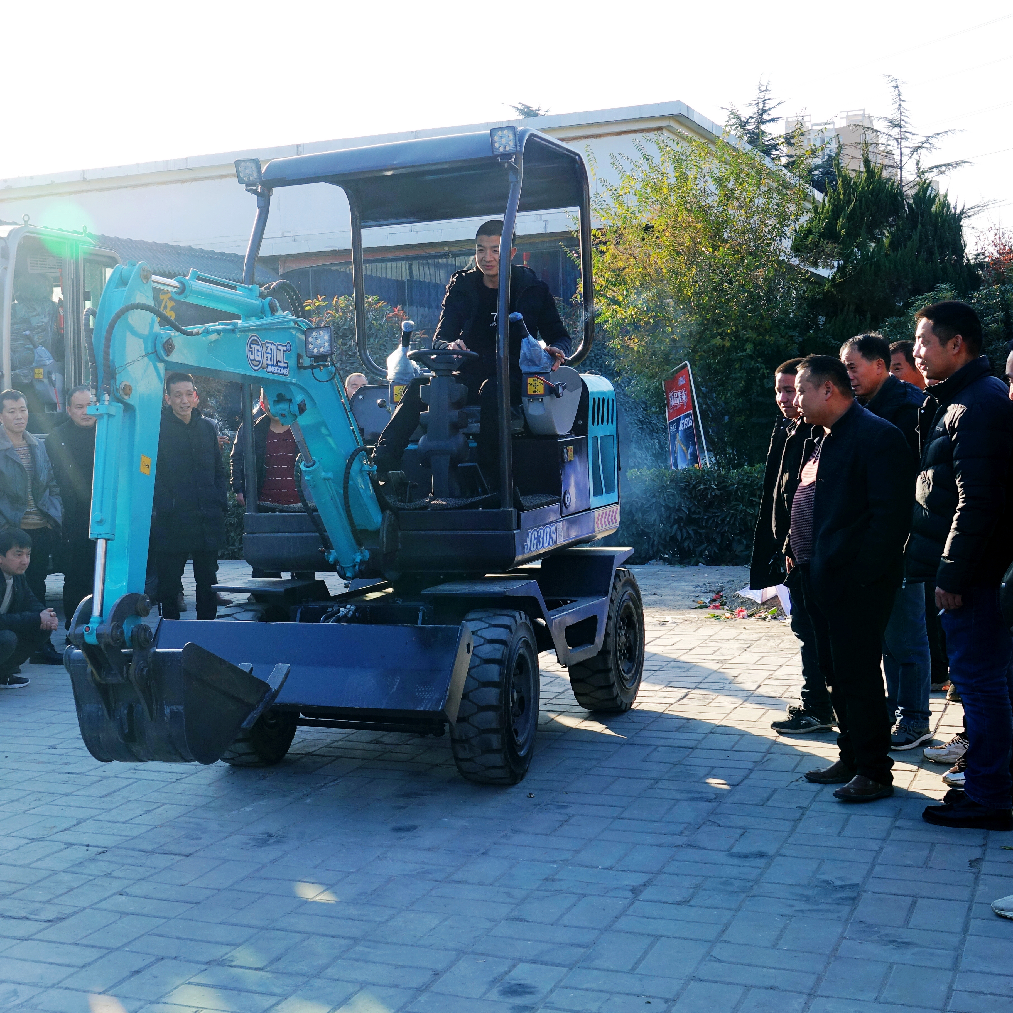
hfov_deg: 36.4
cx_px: 329
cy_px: 507
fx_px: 1523
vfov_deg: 36.8
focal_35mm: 46
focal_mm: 13.31
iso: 100
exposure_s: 1/250
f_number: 4
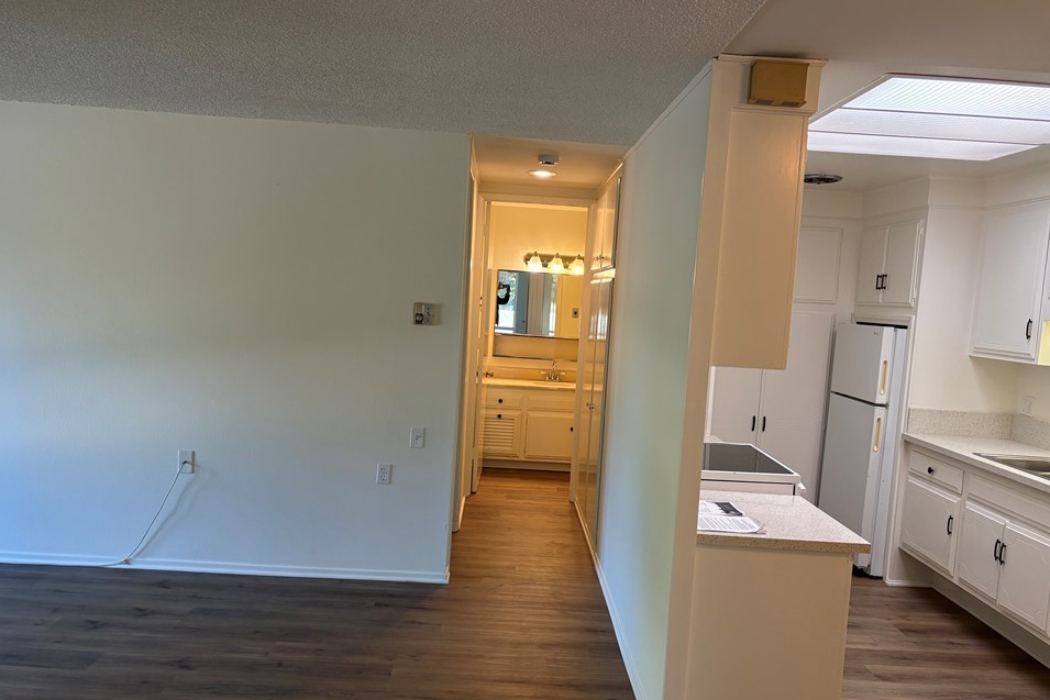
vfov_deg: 45.0
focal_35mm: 29
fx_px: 846
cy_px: 370
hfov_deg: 63.6
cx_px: 520
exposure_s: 1/136
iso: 125
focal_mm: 5.96
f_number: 1.6
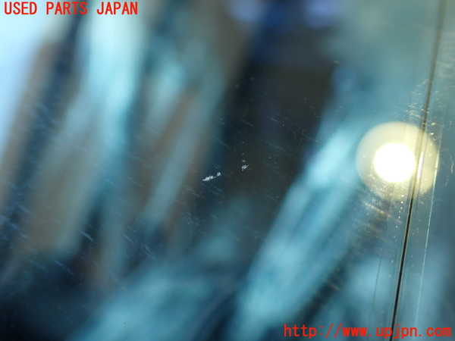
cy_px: 170
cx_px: 228
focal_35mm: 32
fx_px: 421
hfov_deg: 56.8
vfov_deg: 44.2
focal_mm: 5.79
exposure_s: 1/60
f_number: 2.4
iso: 160
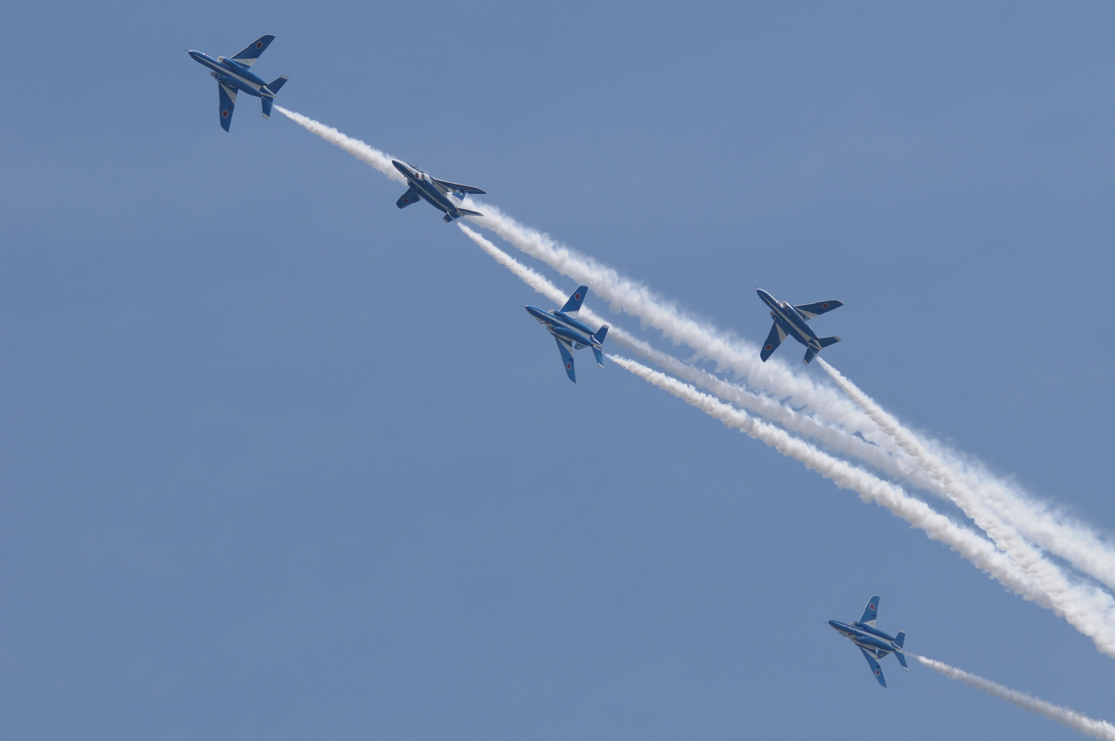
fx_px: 6960
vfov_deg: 6.1
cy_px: 370
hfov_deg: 9.2
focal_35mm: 225
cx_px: 558
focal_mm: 150
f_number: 7.1
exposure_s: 1/1250
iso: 200
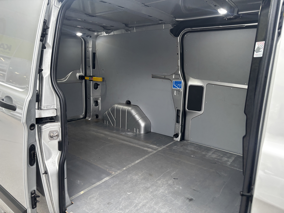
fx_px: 213
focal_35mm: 26
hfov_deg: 67.3
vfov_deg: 53.1
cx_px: 142
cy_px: 106
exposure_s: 1/121
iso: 50
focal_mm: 5.96
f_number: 1.6
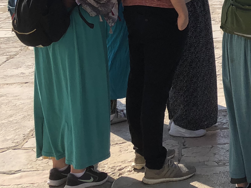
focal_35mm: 85
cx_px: 362
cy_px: -41
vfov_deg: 16.6
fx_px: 616
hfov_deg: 20.2
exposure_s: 1/2088
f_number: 1.8
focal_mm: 3.99
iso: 20
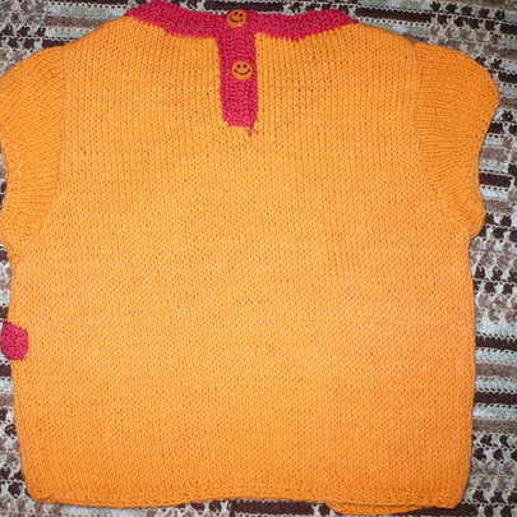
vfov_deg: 40.0
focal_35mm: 42
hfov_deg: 39.9
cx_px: 217
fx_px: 710
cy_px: 262
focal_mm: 5.8
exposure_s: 1/30
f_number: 2.8
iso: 100
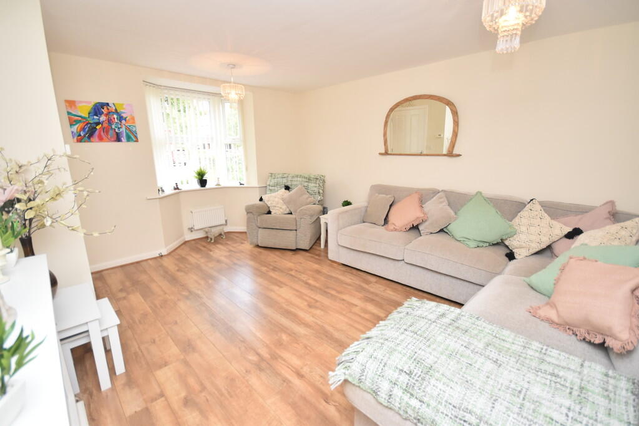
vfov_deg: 77.3
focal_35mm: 15
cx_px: 320
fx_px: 266
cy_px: 213
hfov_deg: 100.4
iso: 800
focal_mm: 10
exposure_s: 1/125
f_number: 4
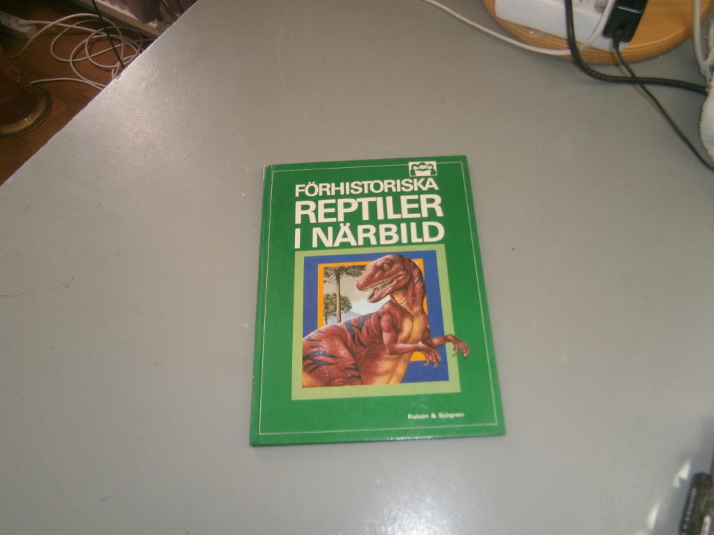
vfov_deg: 53.1
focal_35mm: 26
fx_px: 536
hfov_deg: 67.3
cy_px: 268
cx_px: 357
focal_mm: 4.7
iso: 80
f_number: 2.8
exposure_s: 1/30
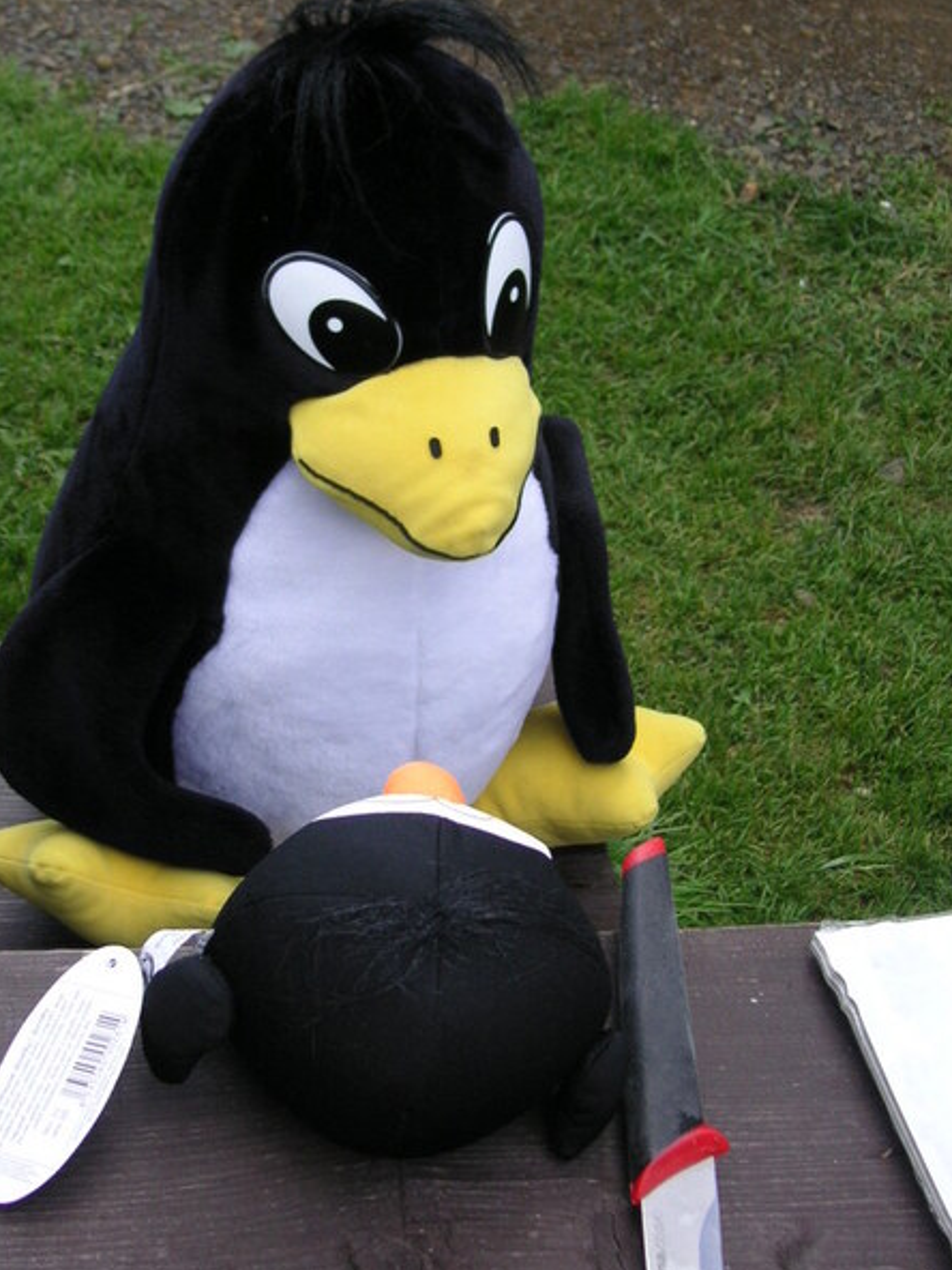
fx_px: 1833
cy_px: 596
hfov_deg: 29.1
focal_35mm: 50
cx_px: 414
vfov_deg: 38.2
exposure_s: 1/350
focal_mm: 6.1
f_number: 2.8
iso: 50
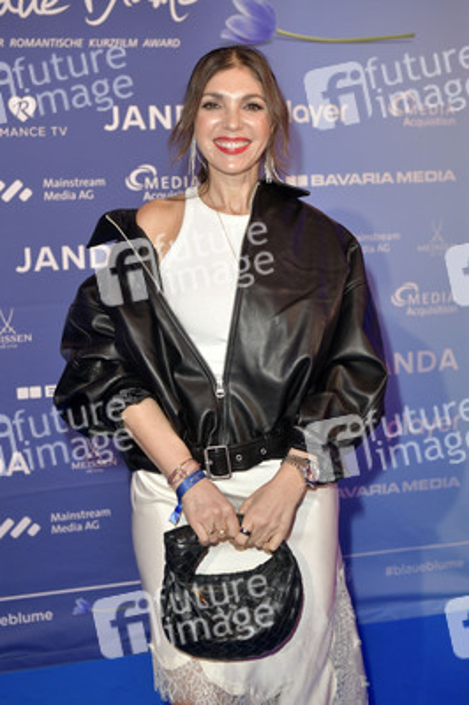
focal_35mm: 52
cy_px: 352
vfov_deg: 38.2
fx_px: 1018
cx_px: 234
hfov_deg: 25.9
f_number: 5
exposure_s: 1/250
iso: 1250
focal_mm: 52
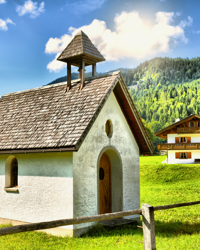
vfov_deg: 36.7
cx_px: 65
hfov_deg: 29.5
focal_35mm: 51
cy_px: 125
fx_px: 377
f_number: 10
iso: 200
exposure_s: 1/400
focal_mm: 24
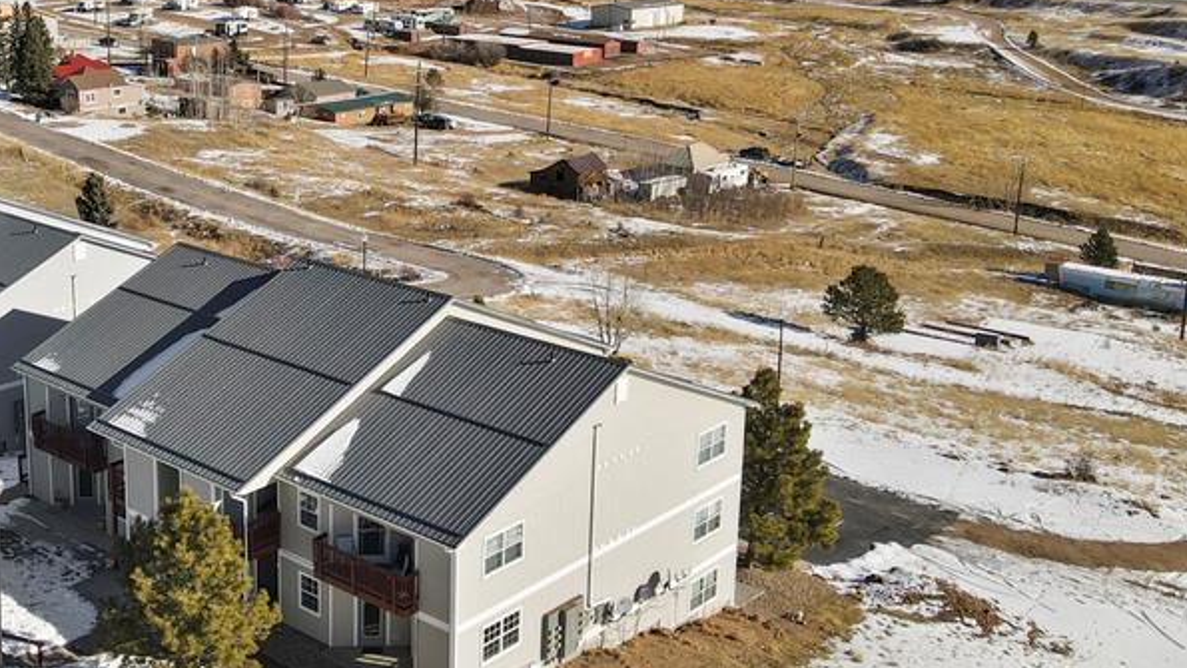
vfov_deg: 26.3
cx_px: 365
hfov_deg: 44.6
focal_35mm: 45
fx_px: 1417
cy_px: 192
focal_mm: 4.5
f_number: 2.8
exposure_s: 1/640
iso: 100
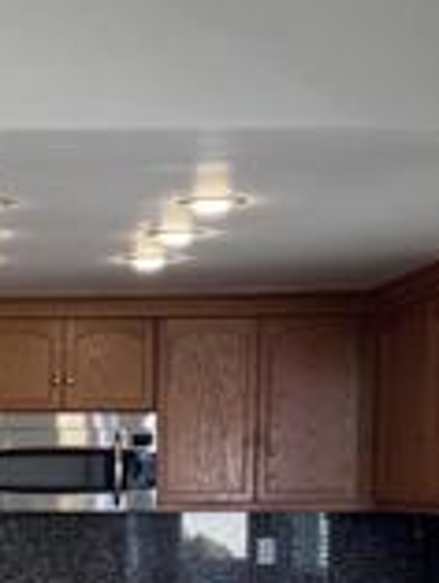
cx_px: -71
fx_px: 1655
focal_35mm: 98
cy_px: 631
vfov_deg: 19.2
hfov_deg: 14.7
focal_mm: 6.76
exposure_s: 1/120
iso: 125
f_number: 1.78
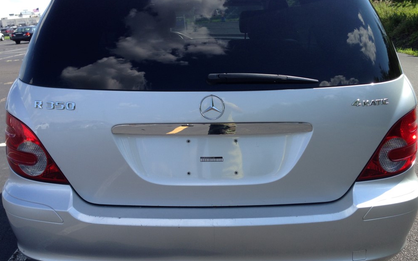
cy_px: 121
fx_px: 410
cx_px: 205
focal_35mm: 36
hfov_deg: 54.0
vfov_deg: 35.3
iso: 50
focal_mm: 4.12
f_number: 2.4
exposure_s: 1/695
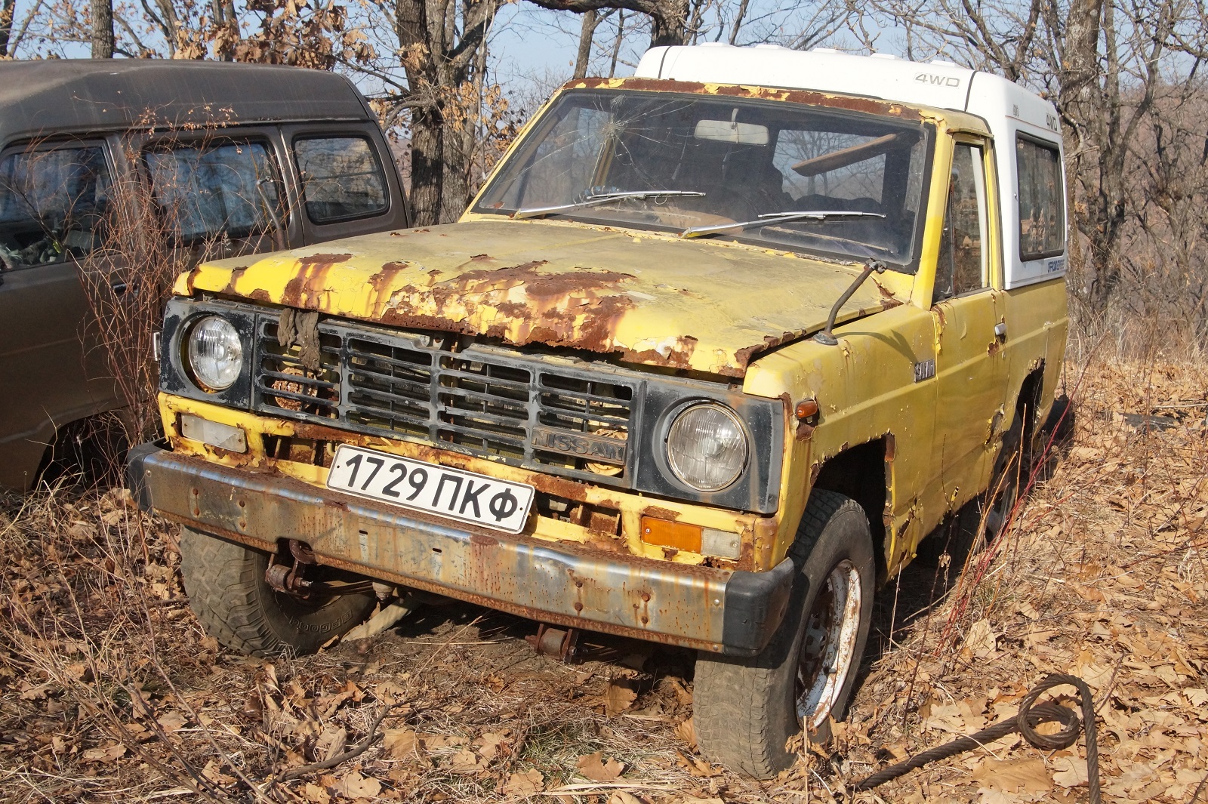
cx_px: 604
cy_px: 402
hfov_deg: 46.4
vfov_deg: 31.9
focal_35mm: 42
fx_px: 1409
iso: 1600
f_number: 11
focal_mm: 28
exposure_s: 1/2000
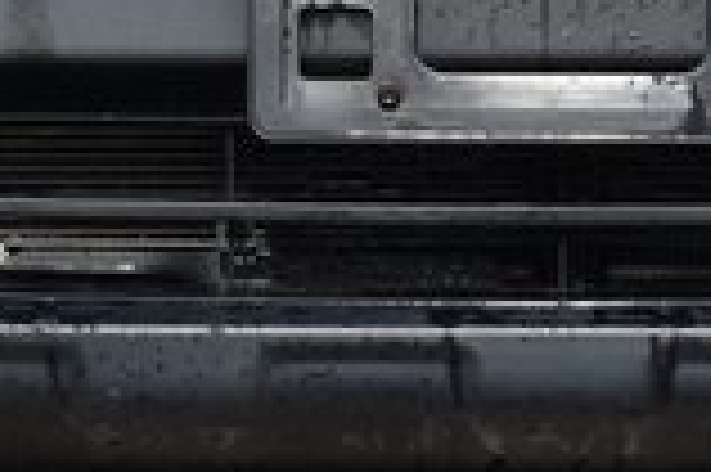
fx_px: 10580
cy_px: -425
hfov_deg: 3.8
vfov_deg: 2.5
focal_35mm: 536
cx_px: 558
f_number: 10
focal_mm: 55
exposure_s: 1/250
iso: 400
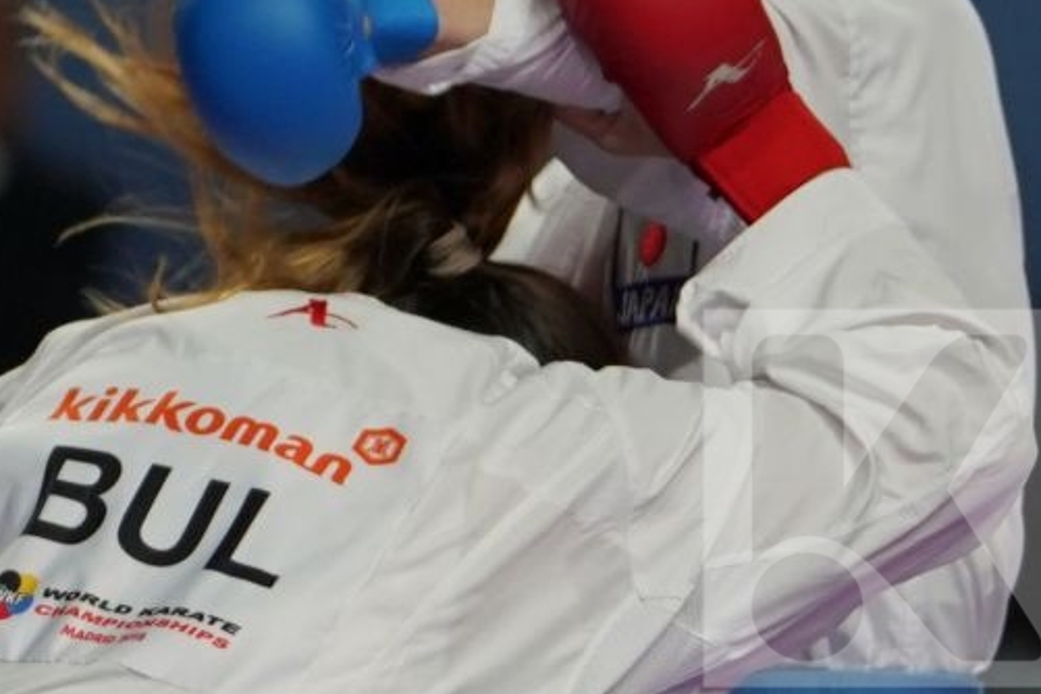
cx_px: 193
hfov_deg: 1.9
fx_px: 31141
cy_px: 499
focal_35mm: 1077
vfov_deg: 1.3
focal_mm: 200
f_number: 2.8
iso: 1000
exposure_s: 1/1000
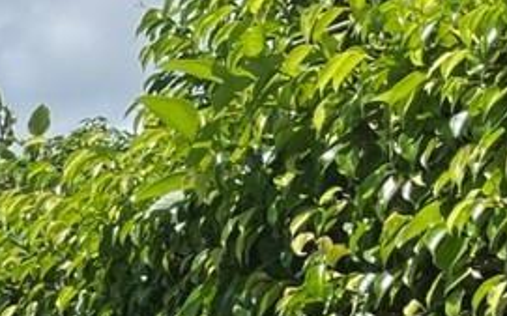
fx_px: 2251
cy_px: 821
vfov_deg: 7.4
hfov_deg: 10.5
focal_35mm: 163
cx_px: -818
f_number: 1.6
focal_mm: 5.1
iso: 50
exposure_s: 1/3413
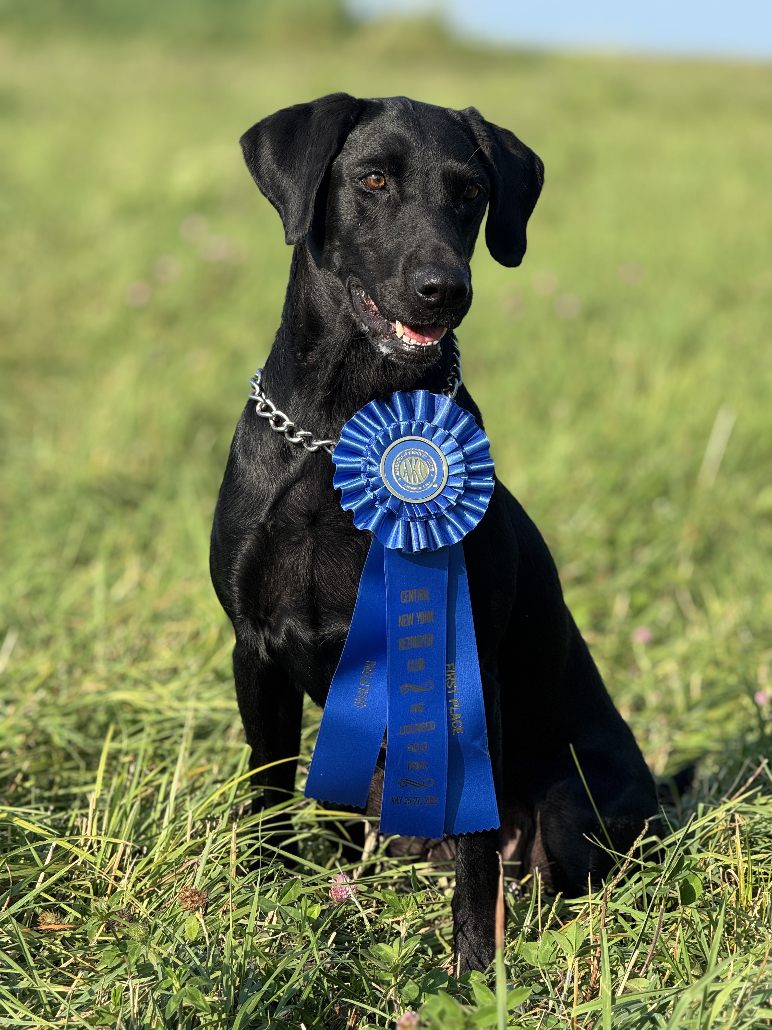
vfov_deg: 16.4
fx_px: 3568
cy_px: 515
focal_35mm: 120
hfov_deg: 12.3
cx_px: 386
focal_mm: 15.66
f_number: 2.8
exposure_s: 1/714
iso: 50
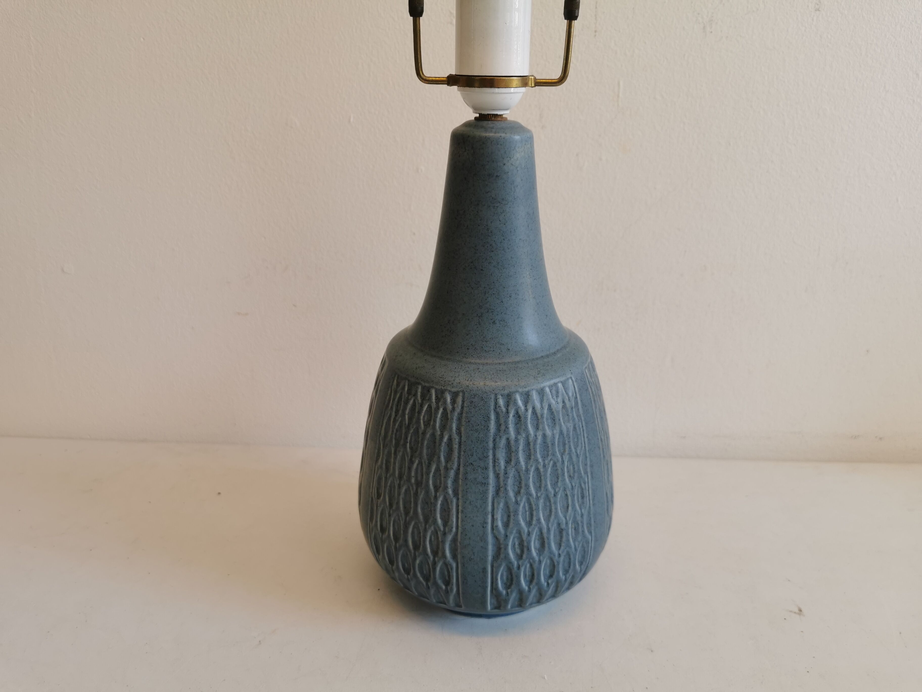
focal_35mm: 27
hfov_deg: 65.3
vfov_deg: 51.4
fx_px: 719
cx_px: 461
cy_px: 346
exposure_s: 1/247
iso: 50
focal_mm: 5.56
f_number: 1.6
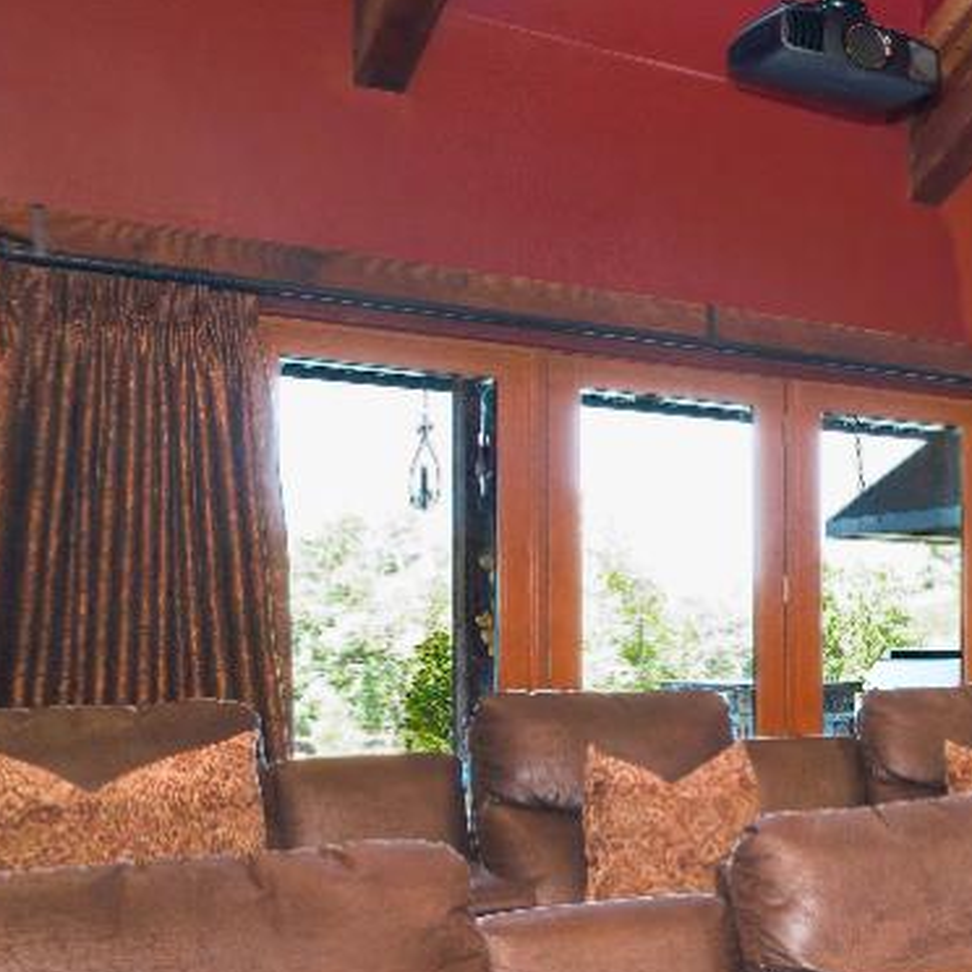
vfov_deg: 33.8
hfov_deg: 24.9
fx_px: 1579
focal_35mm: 50
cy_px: 664
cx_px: 1508
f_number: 6.3
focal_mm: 14.5
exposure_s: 1/60
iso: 500
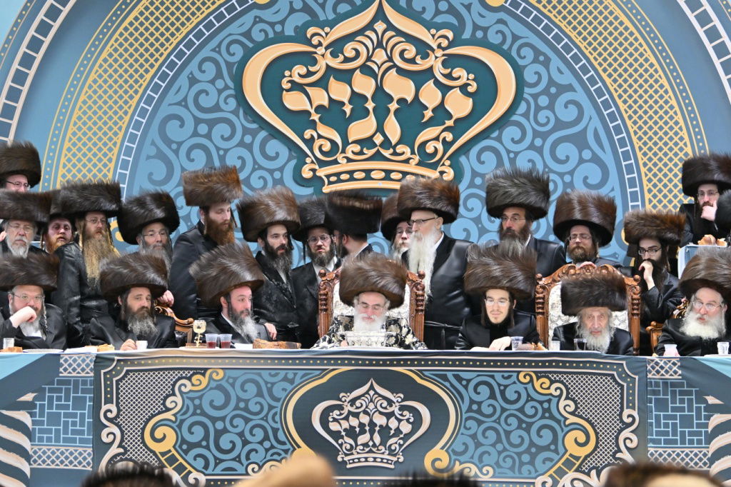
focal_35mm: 135
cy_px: 244
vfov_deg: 10.2
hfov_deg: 15.2
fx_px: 2740
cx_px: 366
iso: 640
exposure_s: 1/200
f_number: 2.8
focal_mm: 90
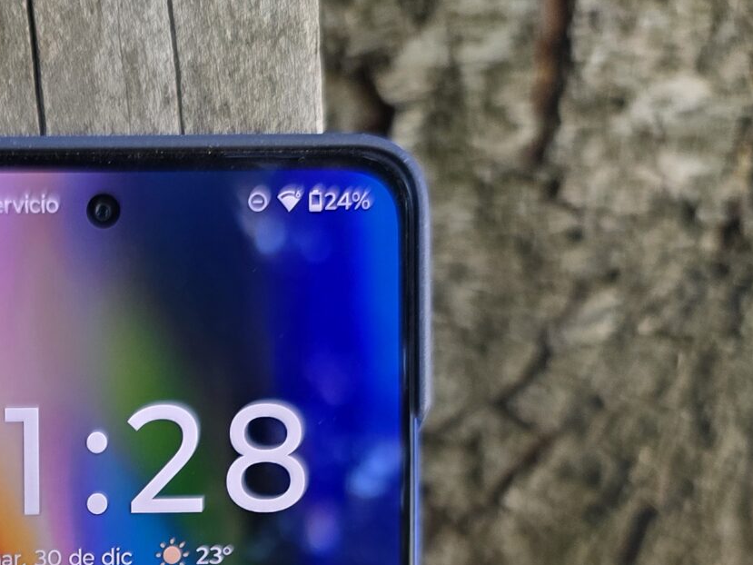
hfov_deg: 25.5
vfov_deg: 18.9
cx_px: -58
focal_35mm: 71
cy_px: 781
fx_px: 1545
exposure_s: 1/100
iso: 160
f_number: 1.7
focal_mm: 6.3
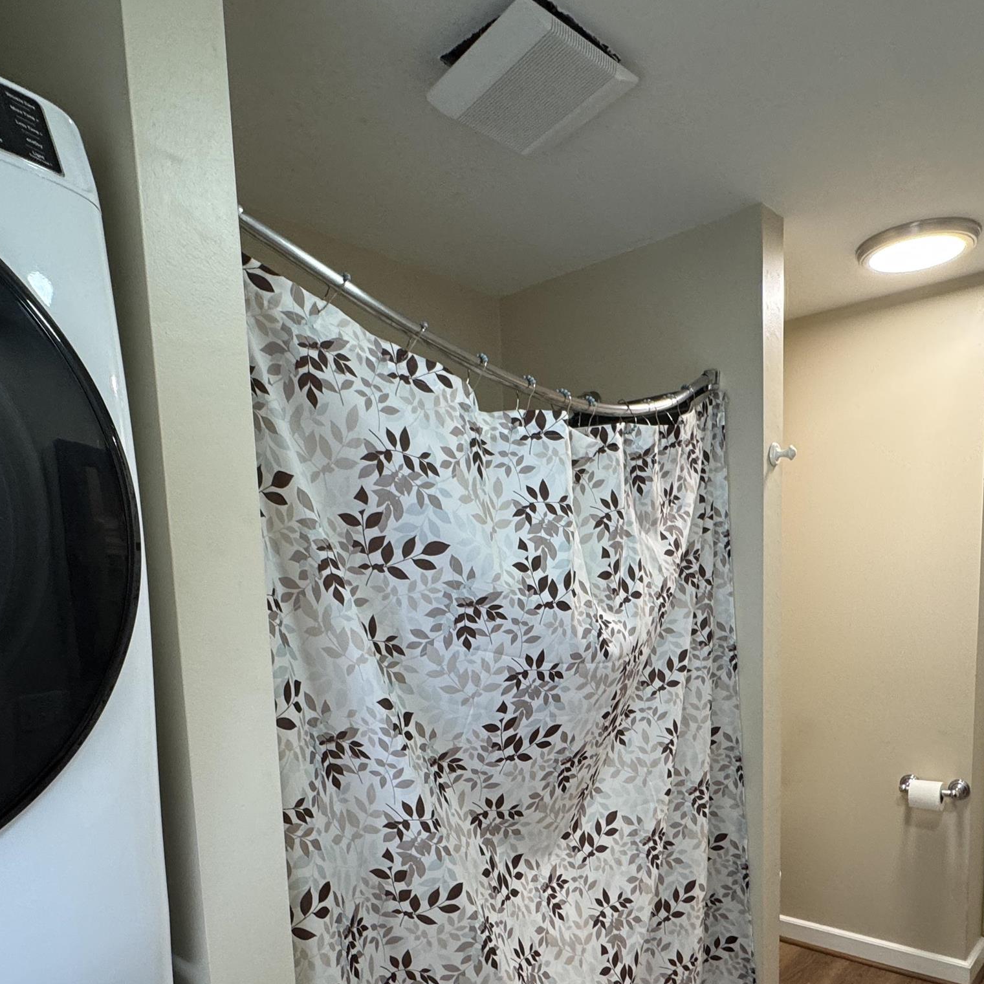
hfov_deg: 62.9
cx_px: 523
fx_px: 804
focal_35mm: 25
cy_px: 689
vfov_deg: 60.7
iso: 160
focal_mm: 2.22
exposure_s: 1/60
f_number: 2.2
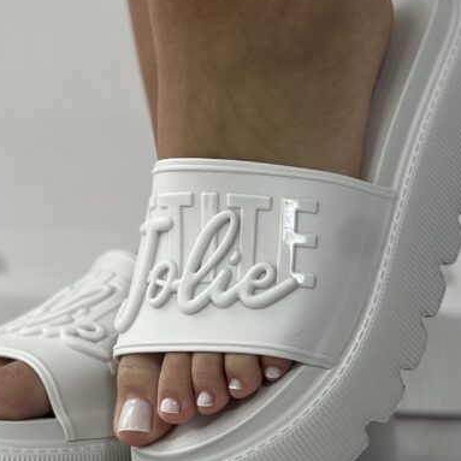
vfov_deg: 10.5
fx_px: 2501
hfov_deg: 10.5
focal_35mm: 166
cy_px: 237
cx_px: 176
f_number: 2.8
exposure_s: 1/120
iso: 50
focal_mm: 9
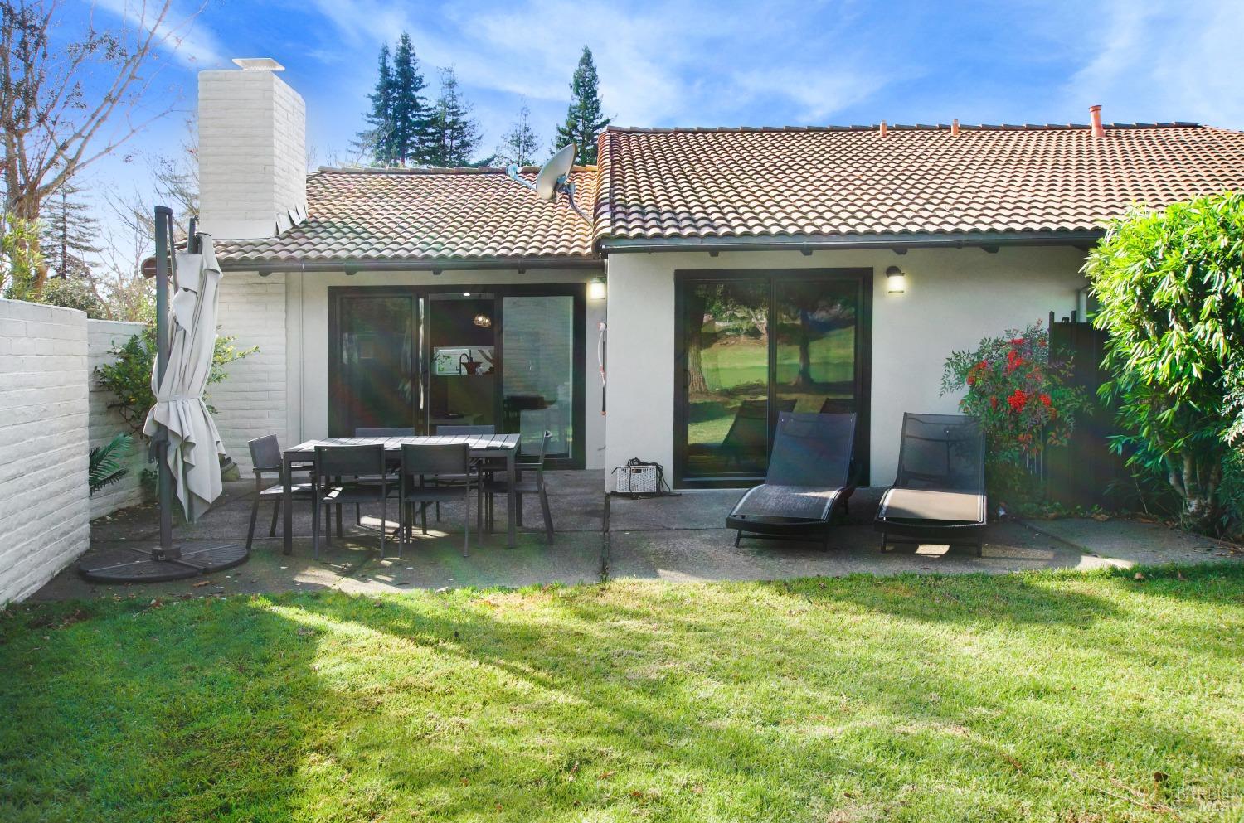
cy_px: 412
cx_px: 622
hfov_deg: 64.7
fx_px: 983
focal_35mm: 28
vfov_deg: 45.5
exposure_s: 1/100
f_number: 8
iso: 100
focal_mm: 19
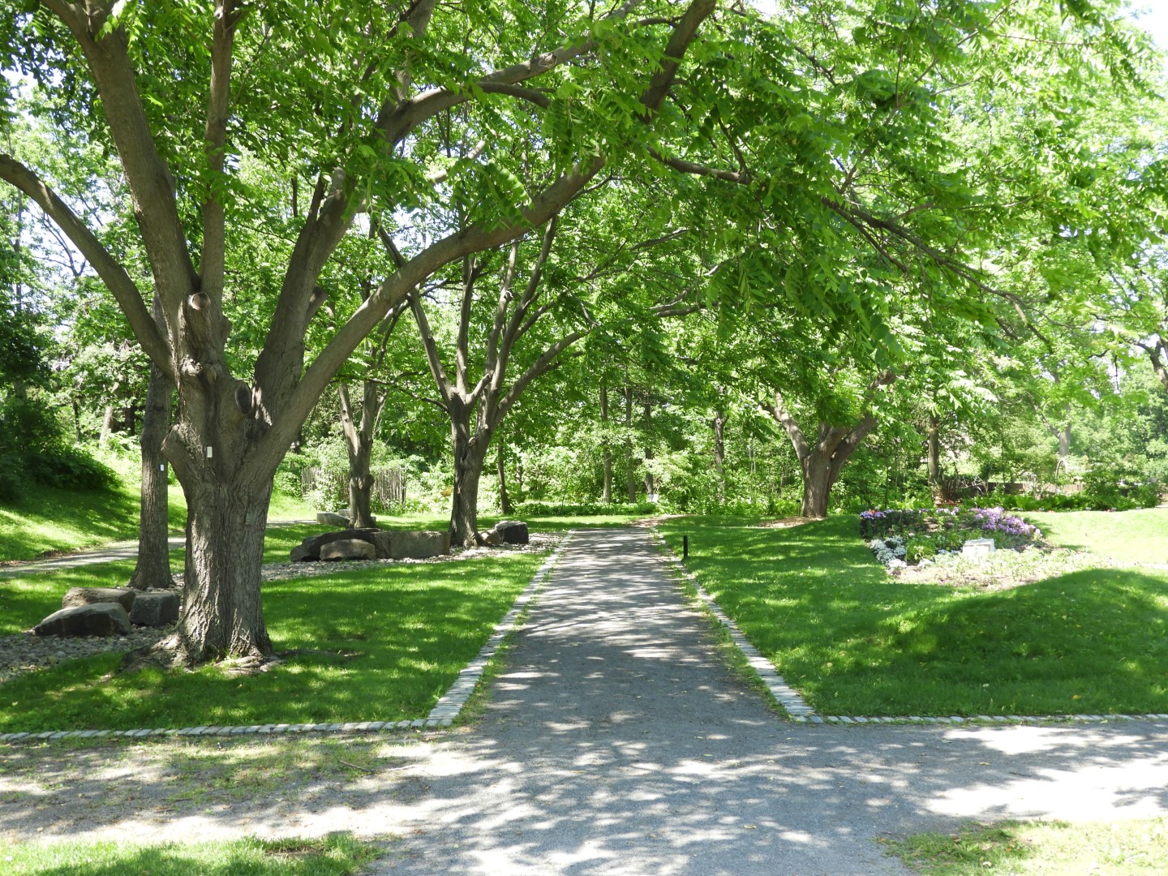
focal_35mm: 40
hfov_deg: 46.8
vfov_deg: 36.0
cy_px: 438
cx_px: 584
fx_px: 1350
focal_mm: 7.2
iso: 100
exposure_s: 1/125
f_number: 3.8
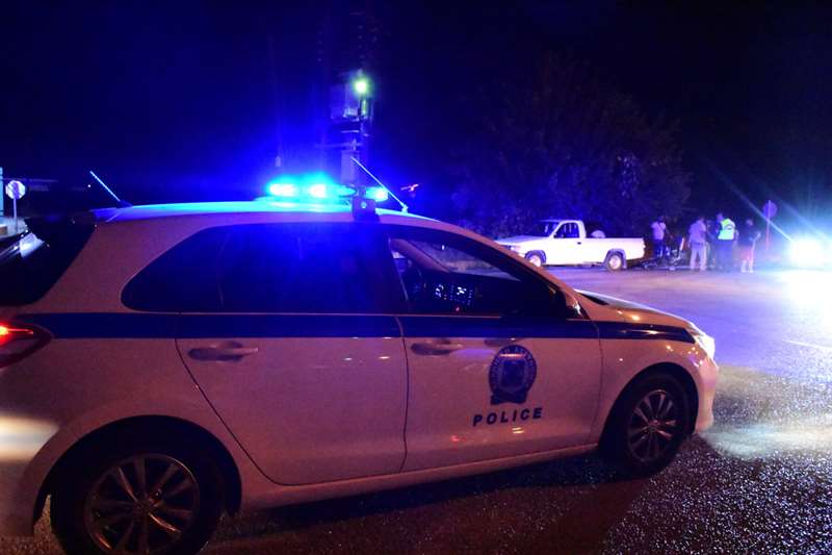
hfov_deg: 61.9
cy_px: 278
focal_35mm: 30
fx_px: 693
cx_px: 416
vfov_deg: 43.6
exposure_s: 1/60
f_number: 3.5
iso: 20000
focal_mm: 20
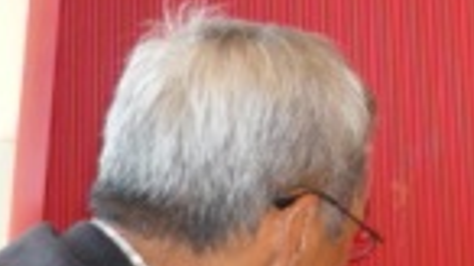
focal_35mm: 110
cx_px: 643
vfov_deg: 10.7
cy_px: 350
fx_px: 1382
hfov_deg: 18.0
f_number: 2.8
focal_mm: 5.5
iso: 100
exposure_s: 1/30
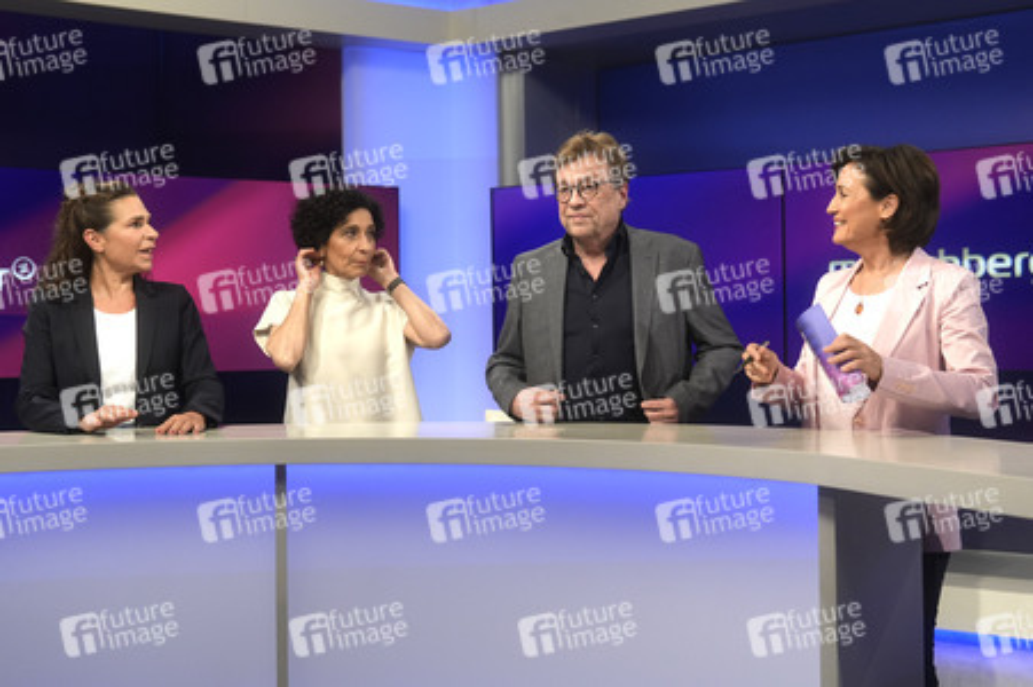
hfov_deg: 43.6
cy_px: 344
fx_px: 1290
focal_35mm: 45
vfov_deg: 29.8
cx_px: 516
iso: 640
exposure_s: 1/400
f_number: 2
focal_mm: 30
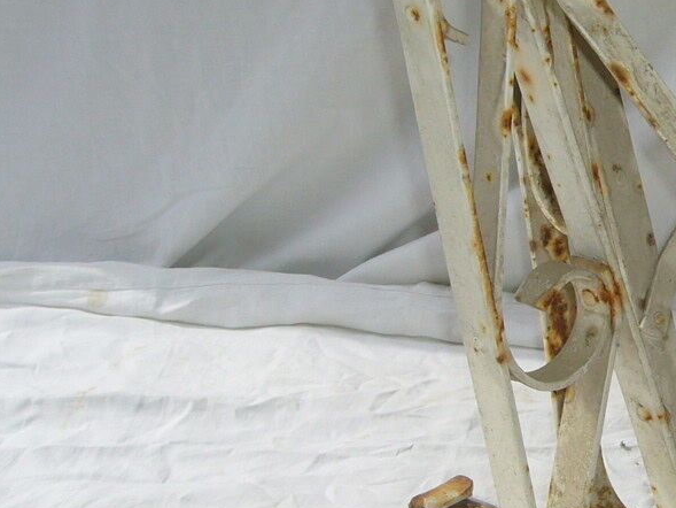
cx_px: 749
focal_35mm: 95
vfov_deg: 15.5
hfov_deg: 19.7
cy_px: 320
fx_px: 1856
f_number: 5.6
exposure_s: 1/320
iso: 80
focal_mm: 5.8
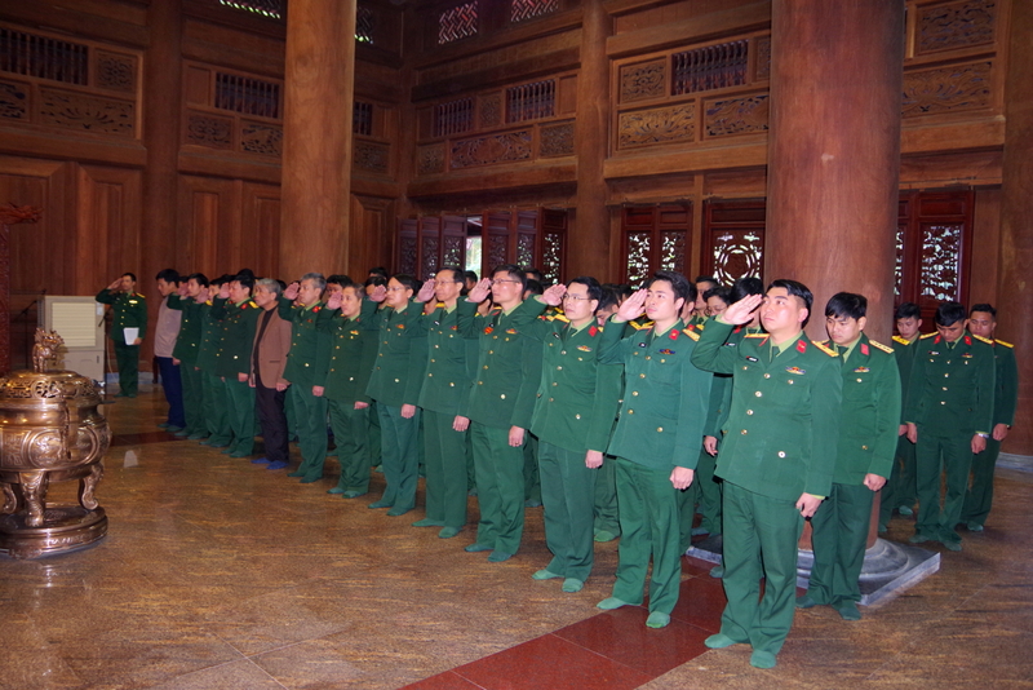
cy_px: 345
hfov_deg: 67.4
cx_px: 516
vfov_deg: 48.0
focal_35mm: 27
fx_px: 775
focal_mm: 18
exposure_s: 1/20
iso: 800
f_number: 4.5
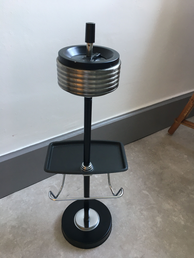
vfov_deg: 61.7
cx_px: 97
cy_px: 129
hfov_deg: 48.2
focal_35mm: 29
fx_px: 217
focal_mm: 4.15
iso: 80
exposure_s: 1/33
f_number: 2.2
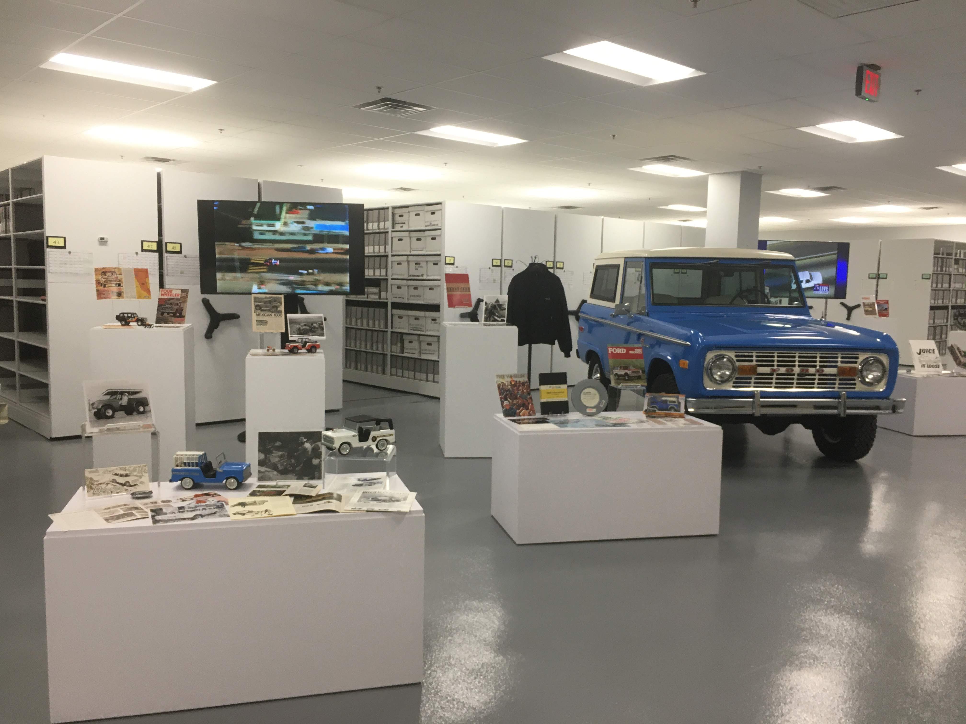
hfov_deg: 61.7
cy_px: 362
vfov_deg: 48.2
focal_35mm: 29
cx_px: 483
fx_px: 809
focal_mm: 4.15
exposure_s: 1/30
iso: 32
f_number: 2.2
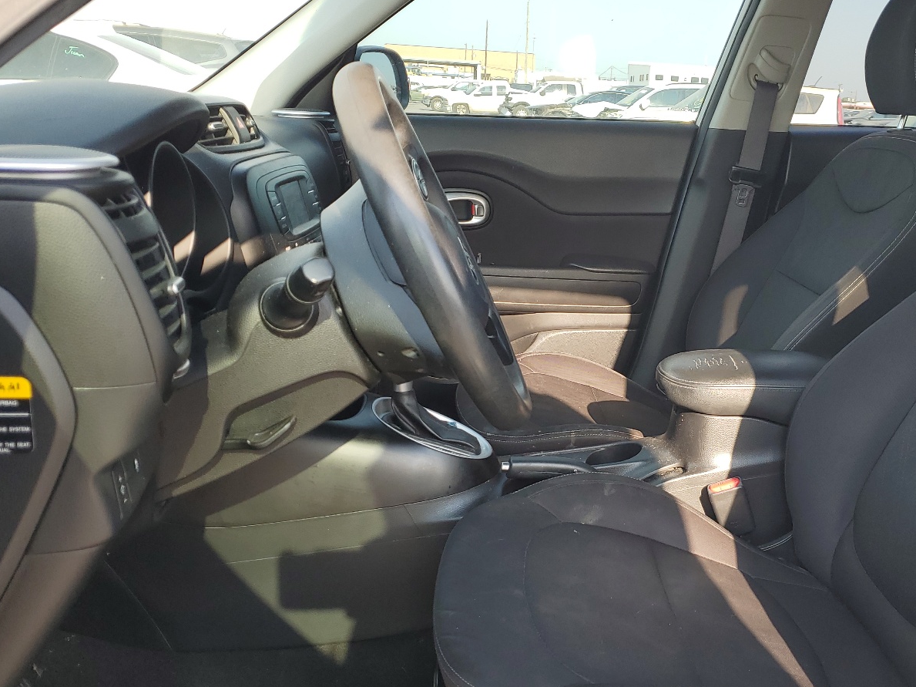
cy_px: 407
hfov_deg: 51.8
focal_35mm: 35
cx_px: 596
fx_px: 926
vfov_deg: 40.5
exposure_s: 1/385
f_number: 1.5
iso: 50
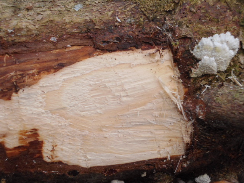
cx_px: 122
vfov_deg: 23.3
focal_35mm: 63
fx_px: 444
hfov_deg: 30.7
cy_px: 92
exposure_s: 1/250
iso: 200
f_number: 4.2
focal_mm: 11.2
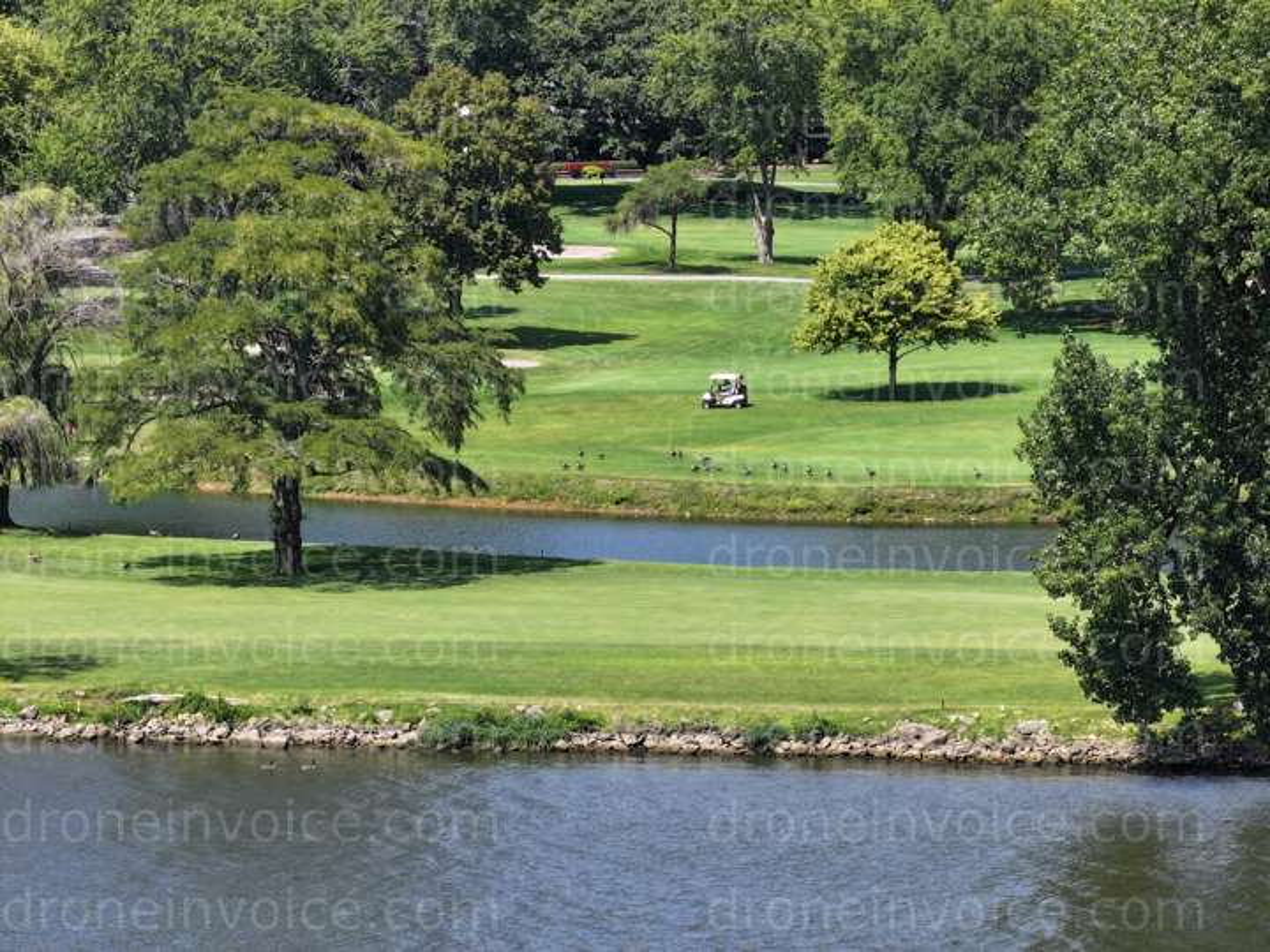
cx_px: 635
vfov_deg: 8.9
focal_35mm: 166
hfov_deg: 11.9
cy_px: 476
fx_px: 6090
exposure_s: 1/500
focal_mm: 30.71
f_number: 3.4
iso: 110
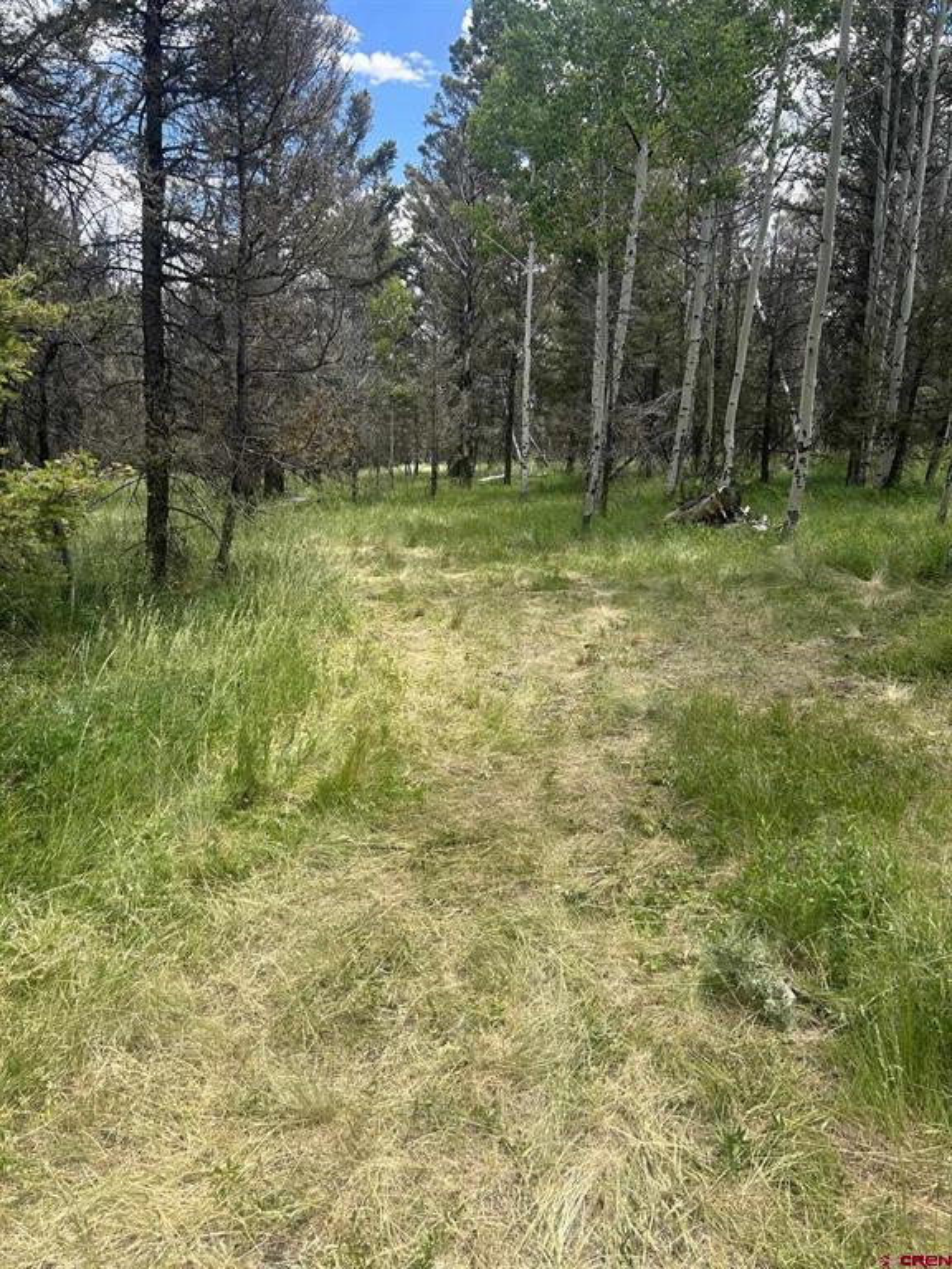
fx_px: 953
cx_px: 476
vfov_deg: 67.3
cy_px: 634
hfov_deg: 53.1
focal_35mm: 26
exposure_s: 1/1326
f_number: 1.5
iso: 50
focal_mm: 5.7
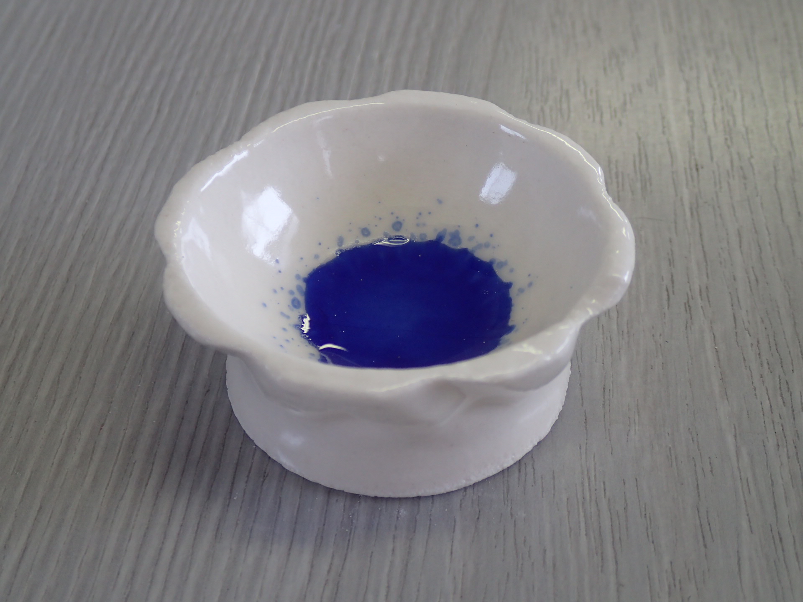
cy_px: 301
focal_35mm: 53
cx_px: 402
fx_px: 1229
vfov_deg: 27.5
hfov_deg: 36.2
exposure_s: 1/80
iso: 200
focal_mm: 9.61
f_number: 3.4
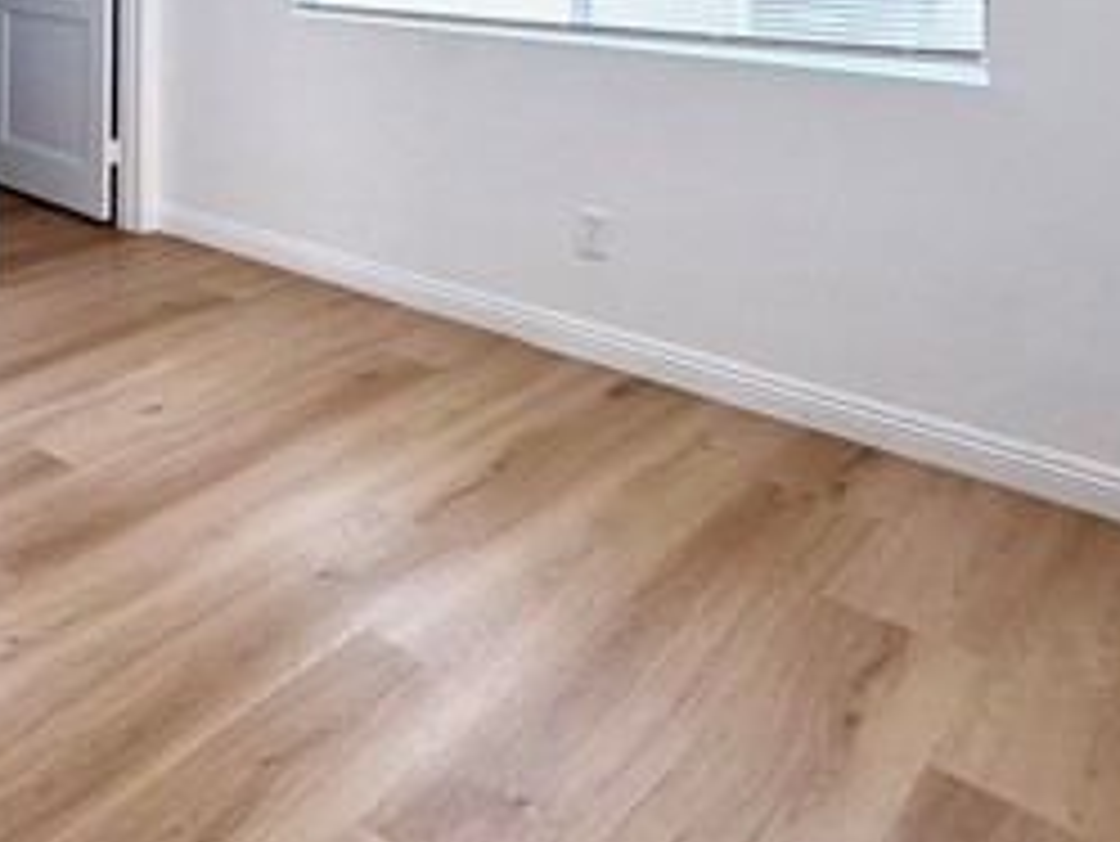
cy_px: -95
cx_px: -54
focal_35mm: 36
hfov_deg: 42.6
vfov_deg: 34.1
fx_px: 1165
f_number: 2.2
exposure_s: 1/120
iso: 160
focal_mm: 2.22
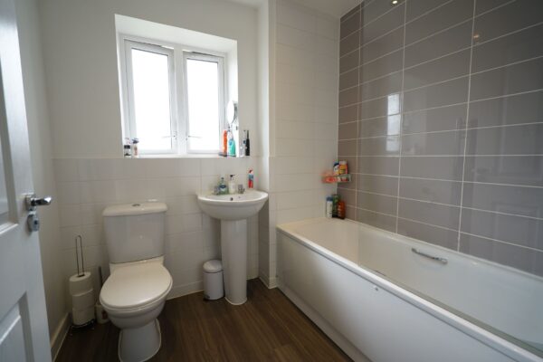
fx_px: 241
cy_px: 181
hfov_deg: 96.7
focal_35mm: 16
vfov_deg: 73.7
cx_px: 272
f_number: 4
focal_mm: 16
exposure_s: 1/100
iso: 400
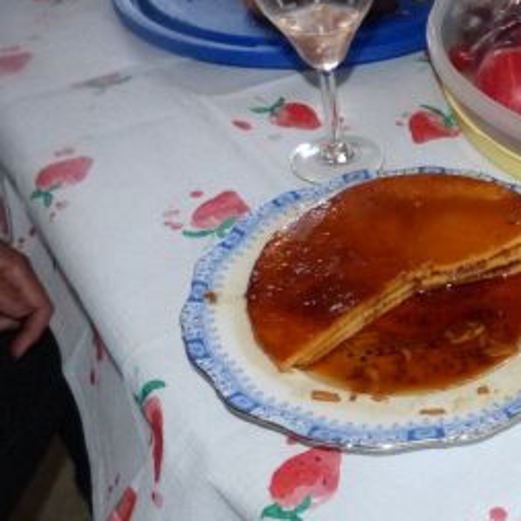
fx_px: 954
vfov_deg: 30.5
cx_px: 626
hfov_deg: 27.0
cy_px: 290
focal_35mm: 56
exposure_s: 1/60
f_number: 2.8
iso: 800
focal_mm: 4.5
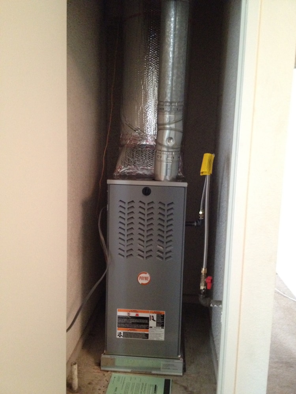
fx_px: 399
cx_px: 148
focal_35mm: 35
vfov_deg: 52.6
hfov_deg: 40.7
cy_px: 197
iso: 500
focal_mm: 4.28
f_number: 2.4
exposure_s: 1/15
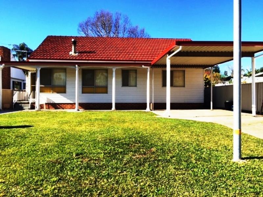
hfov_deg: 61.7
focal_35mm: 29
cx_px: 132
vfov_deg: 48.2
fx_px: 220
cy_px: 98
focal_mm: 4.15
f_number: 2.2
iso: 32
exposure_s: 1/1319
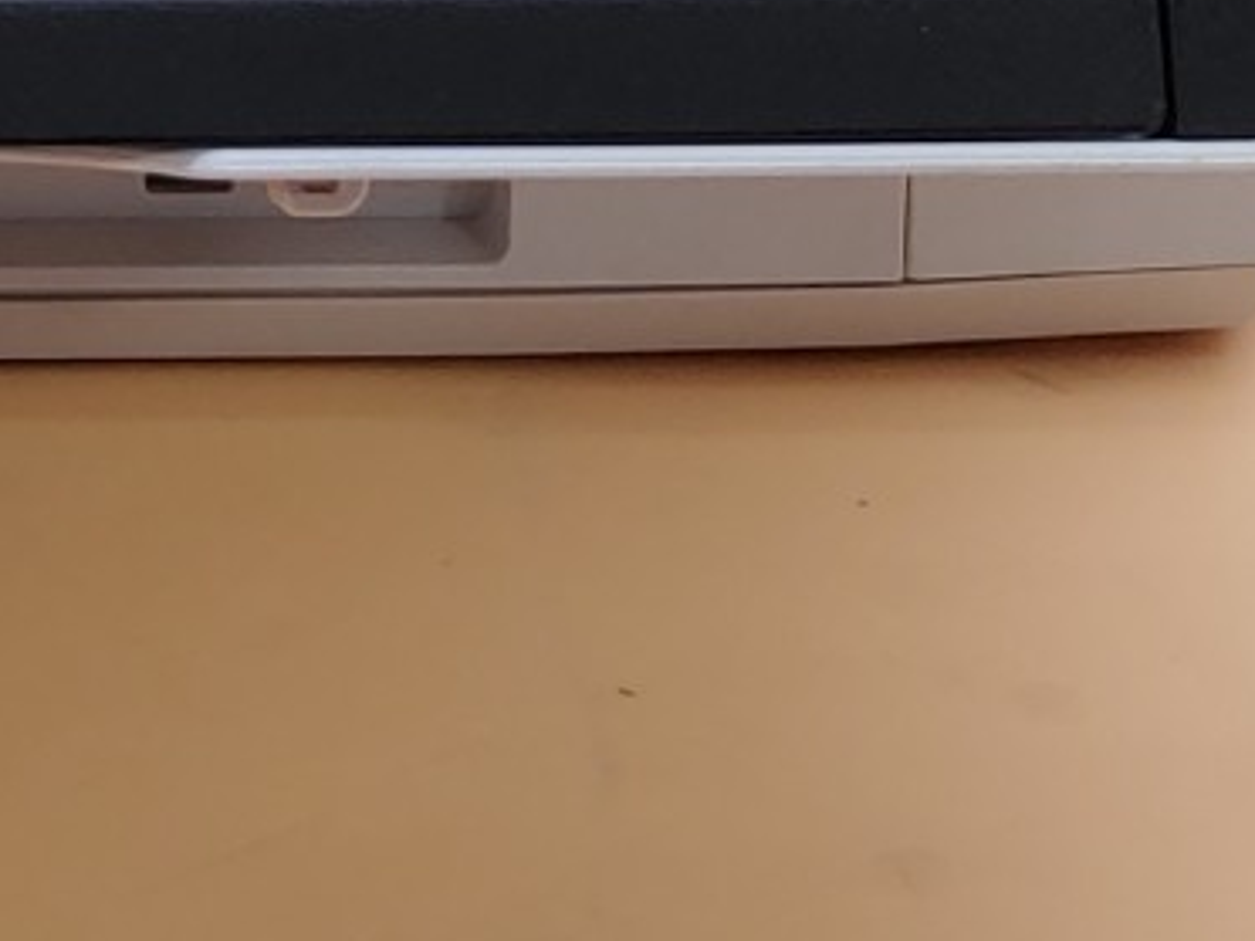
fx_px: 4639
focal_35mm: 128
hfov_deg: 14.8
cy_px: -501
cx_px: -328
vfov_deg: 11.1
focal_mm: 4.36
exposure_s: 1/62
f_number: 1.8
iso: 50
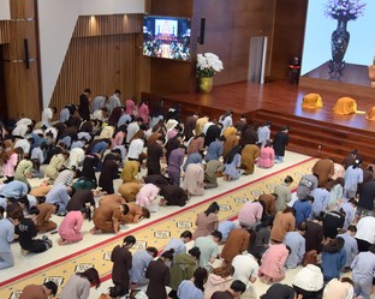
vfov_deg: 31.7
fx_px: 521
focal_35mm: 47
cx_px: 147
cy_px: 207
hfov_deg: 39.4
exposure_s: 1/125
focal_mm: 24
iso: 1000
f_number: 4.5
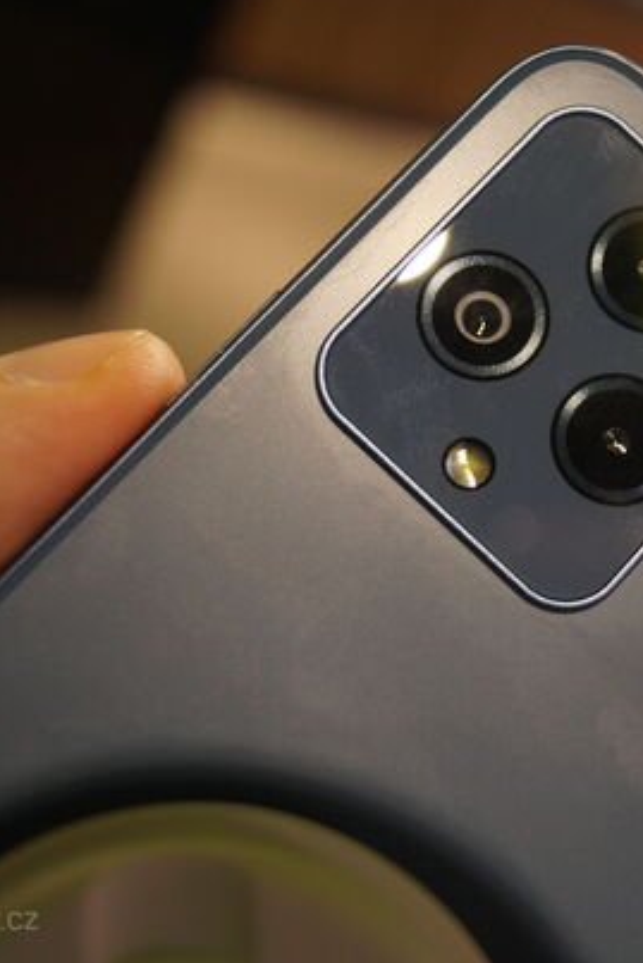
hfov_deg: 21.0
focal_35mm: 64
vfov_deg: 31.4
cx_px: 501
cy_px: 477
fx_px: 1713
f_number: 4.5
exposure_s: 1/160
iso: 640
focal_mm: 28
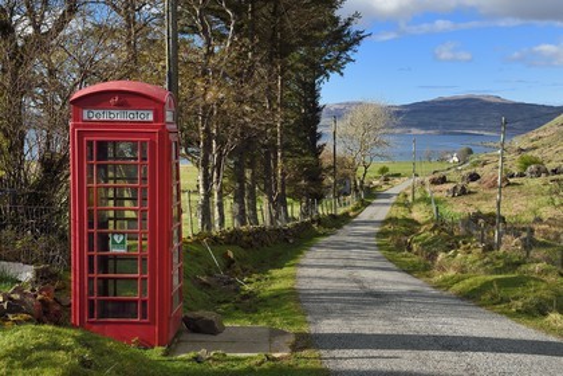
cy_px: 188
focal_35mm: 42
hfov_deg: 46.4
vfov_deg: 31.9
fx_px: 657
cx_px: 282
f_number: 10
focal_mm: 42
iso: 200
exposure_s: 1/250
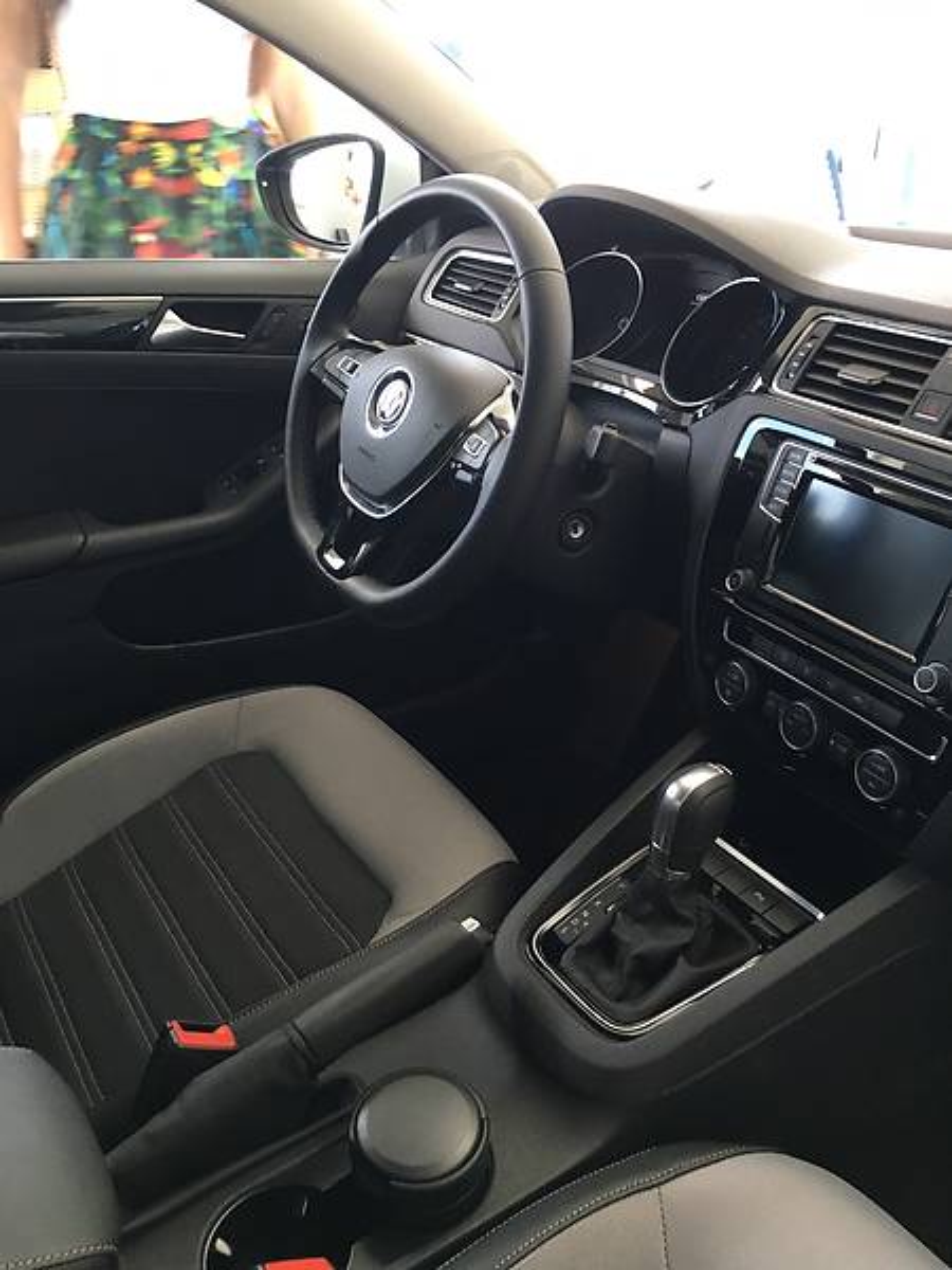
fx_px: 1063
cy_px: 635
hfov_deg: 48.2
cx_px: 476
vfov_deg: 61.7
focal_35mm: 29
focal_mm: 4.2
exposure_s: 1/33
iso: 100
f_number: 2.2
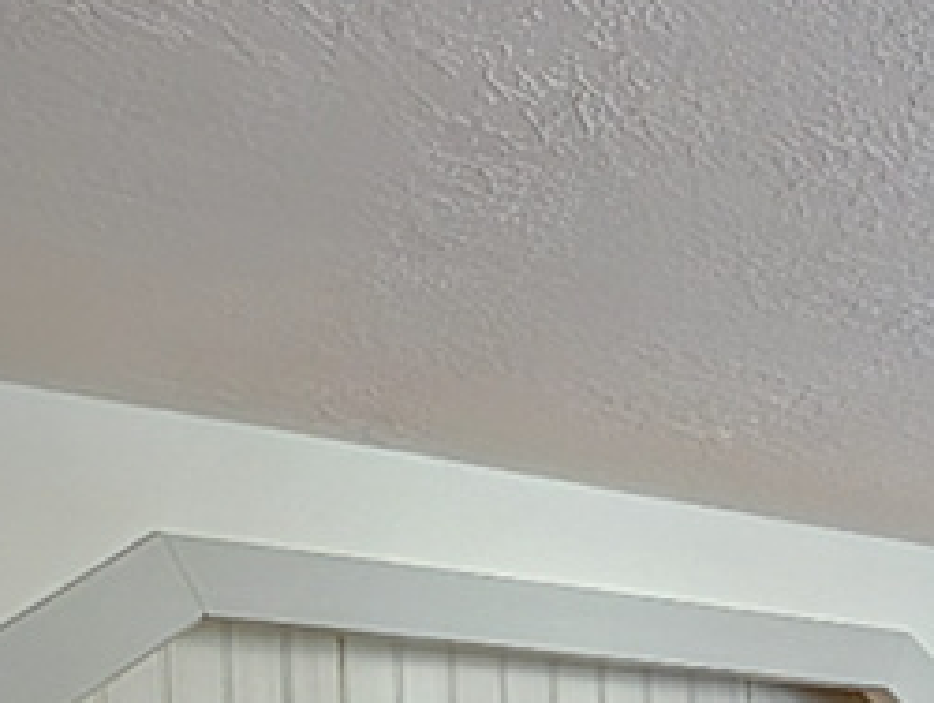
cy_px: 1006
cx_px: 1498
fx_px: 1323
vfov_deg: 24.3
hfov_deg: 25.5
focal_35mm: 49
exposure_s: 1/24
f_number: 1.95
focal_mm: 2.23
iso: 45
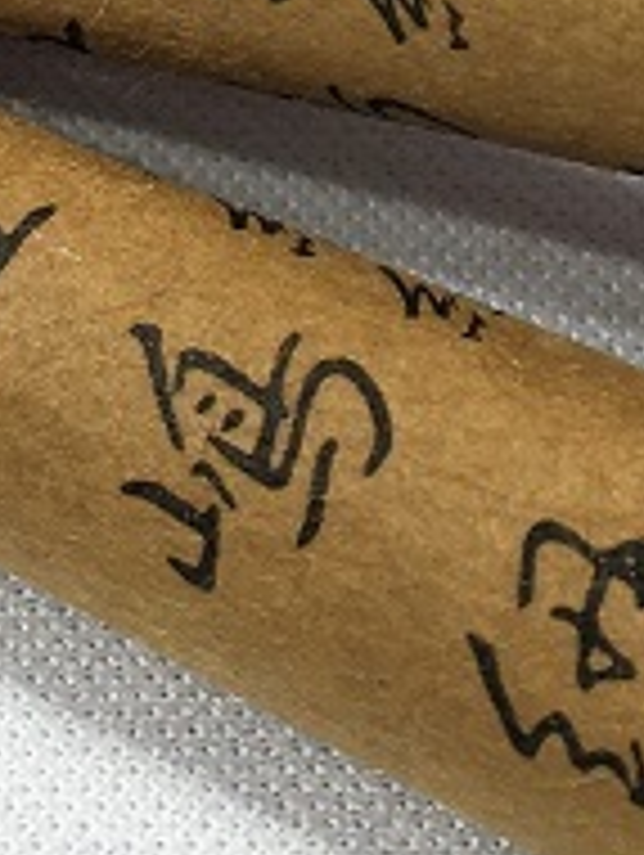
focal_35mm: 130
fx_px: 3218
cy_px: -124
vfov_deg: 14.7
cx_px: 531
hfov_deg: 11.4
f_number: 2.2
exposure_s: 1/60
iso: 32
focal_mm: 4.15
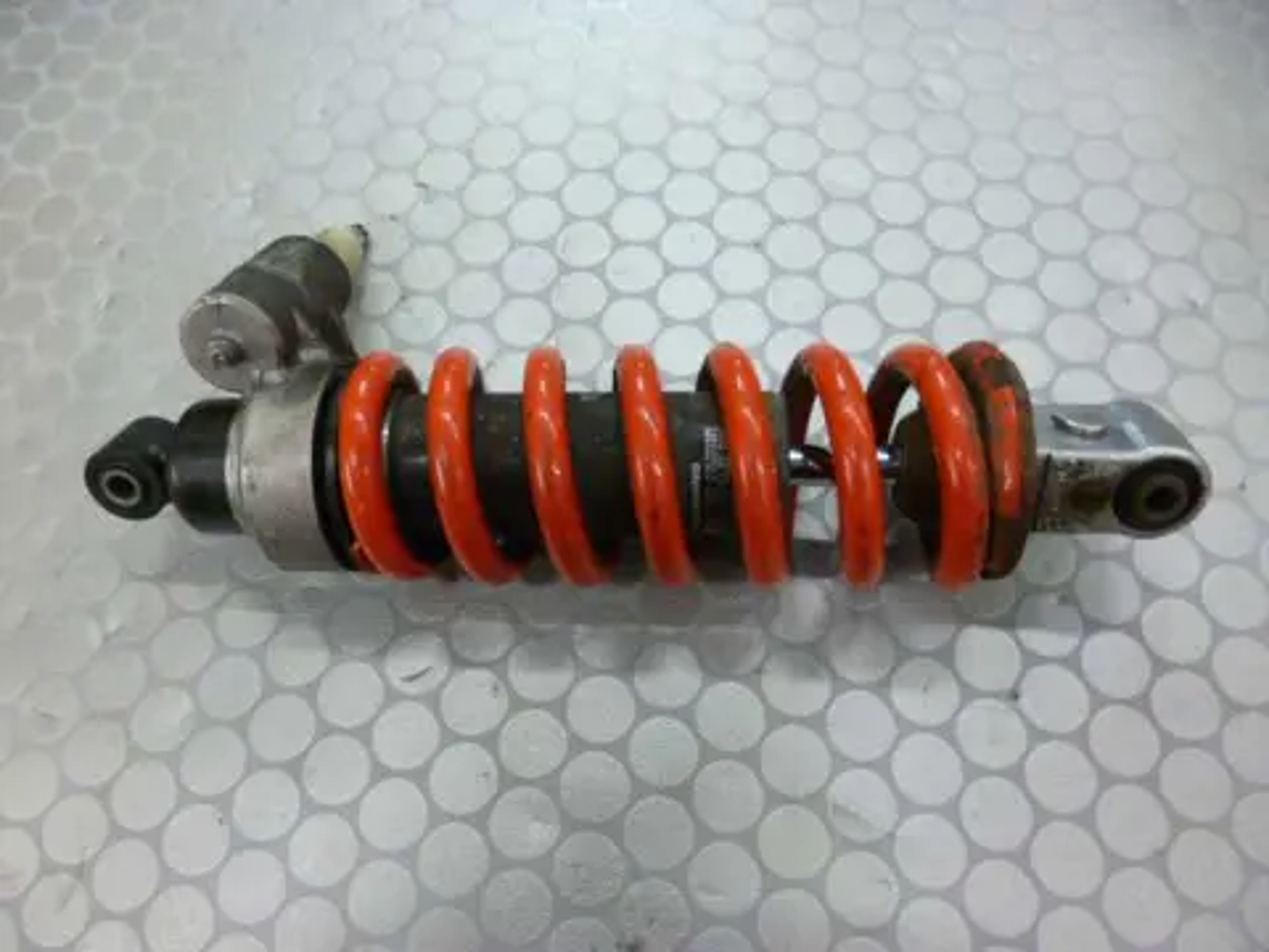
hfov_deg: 71.6
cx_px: 634
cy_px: 476
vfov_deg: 56.8
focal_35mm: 24
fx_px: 880
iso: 400
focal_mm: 4.3
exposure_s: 1/30
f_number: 2.5
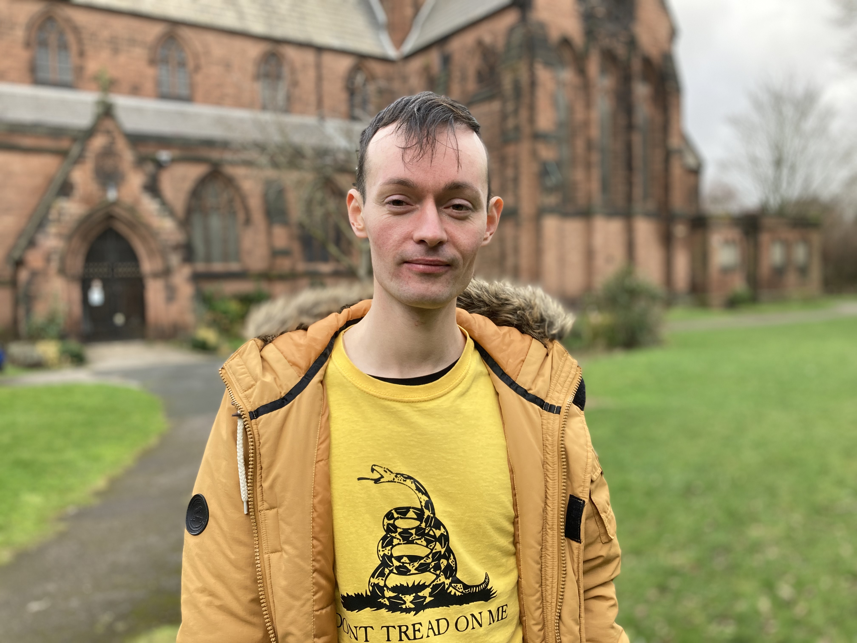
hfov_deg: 63.4
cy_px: 322
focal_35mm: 28
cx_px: 428
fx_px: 693
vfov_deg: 49.7
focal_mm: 3.99
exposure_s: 1/121
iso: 25
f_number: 1.8
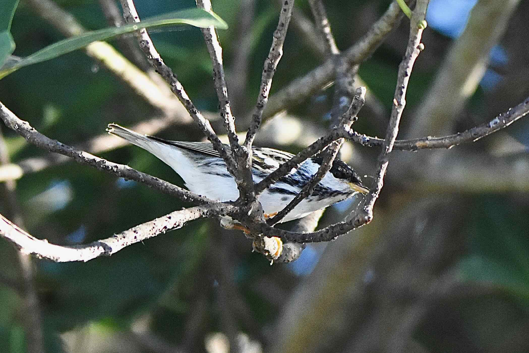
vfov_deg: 6.1
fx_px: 3306
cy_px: 176
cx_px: 264
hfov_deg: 9.1
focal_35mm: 225
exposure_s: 1/1600
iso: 2000
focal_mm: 150
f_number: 5
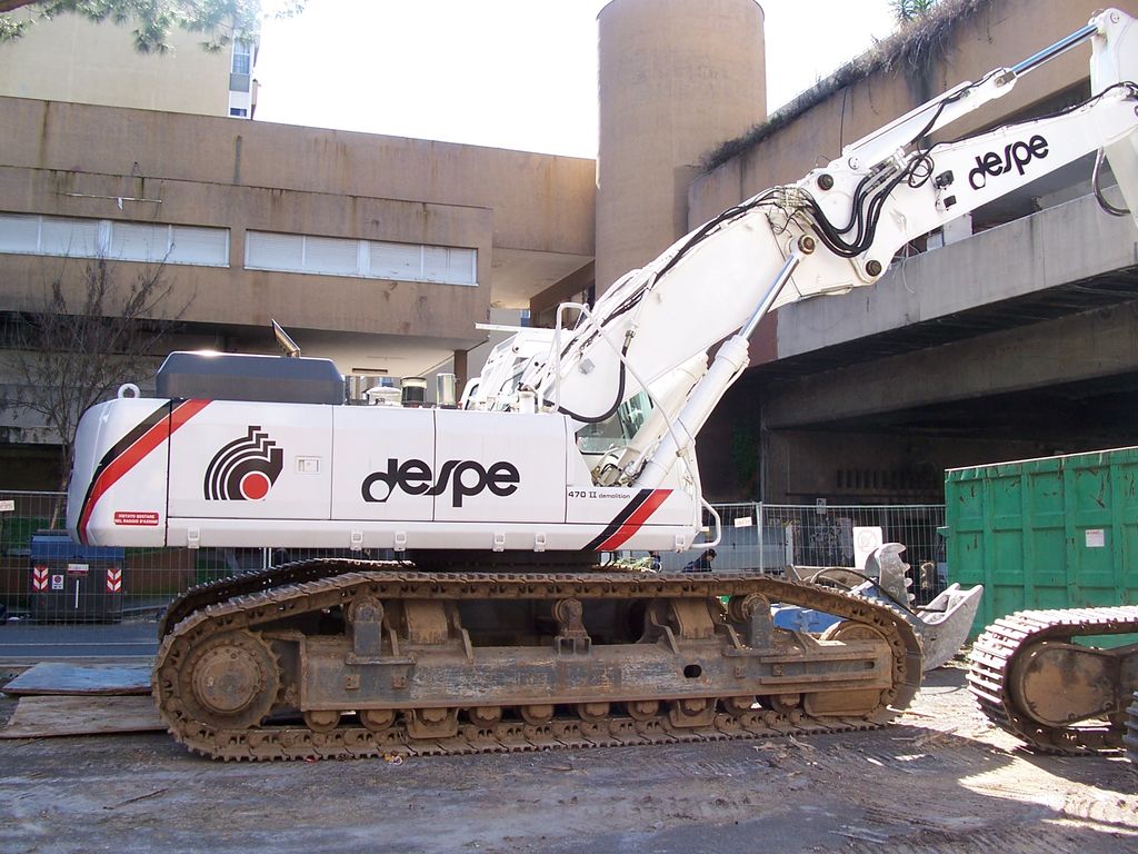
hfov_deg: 52.6
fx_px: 1151
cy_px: 427
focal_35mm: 35
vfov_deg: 40.7
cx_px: 569
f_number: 2.8
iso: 80
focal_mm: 6
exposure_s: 1/350
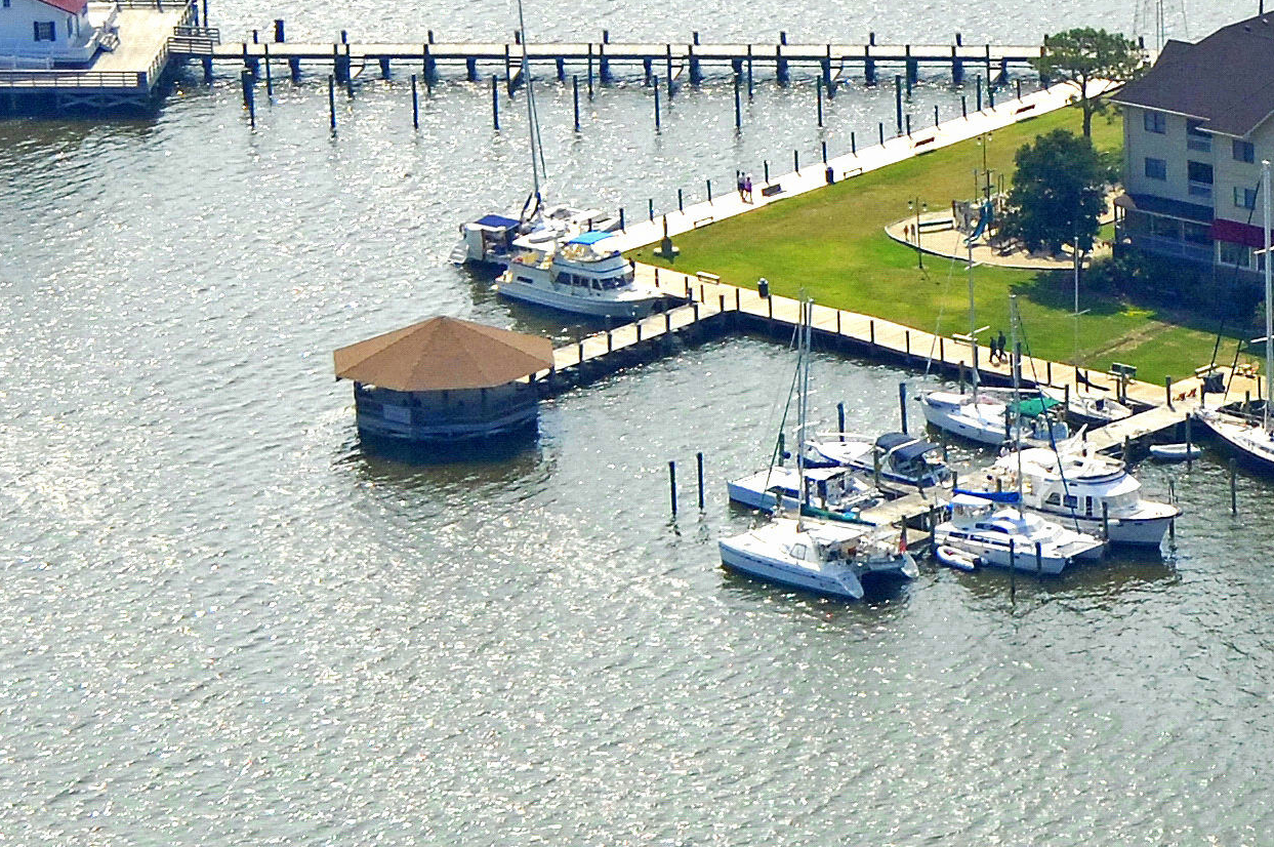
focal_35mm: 269
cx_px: 1826
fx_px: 9509
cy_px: 519
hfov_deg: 7.5
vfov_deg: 5.1
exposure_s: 1/1000
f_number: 8
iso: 400
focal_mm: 52
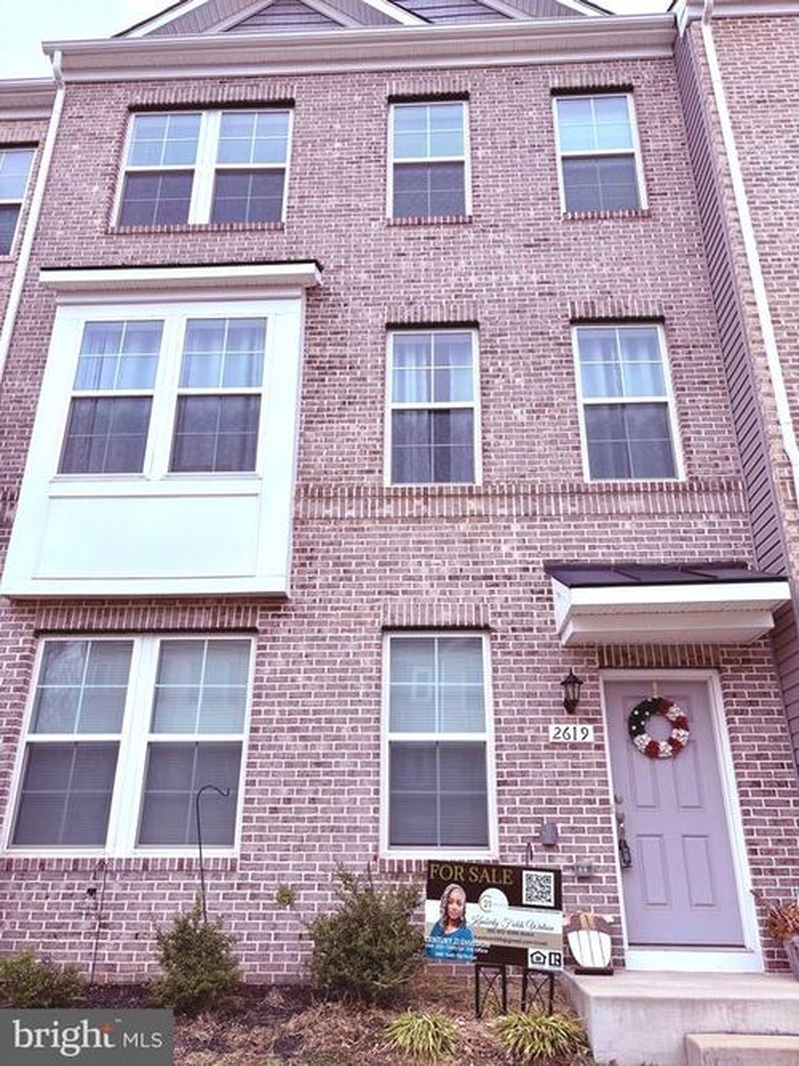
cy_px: 533
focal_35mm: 26
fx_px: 800
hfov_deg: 53.0
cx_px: 400
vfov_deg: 67.3
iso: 50
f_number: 1.6
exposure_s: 1/435
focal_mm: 5.96
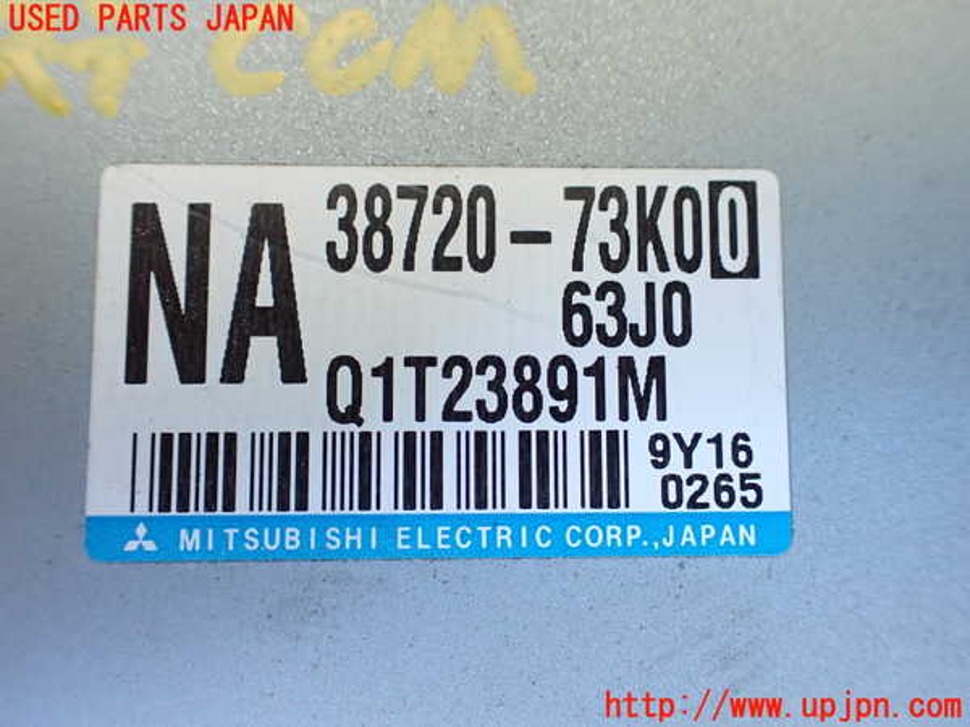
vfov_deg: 46.8
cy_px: 364
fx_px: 841
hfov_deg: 60.0
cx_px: 485
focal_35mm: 30
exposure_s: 1/60
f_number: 2.3
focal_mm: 5.4
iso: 800
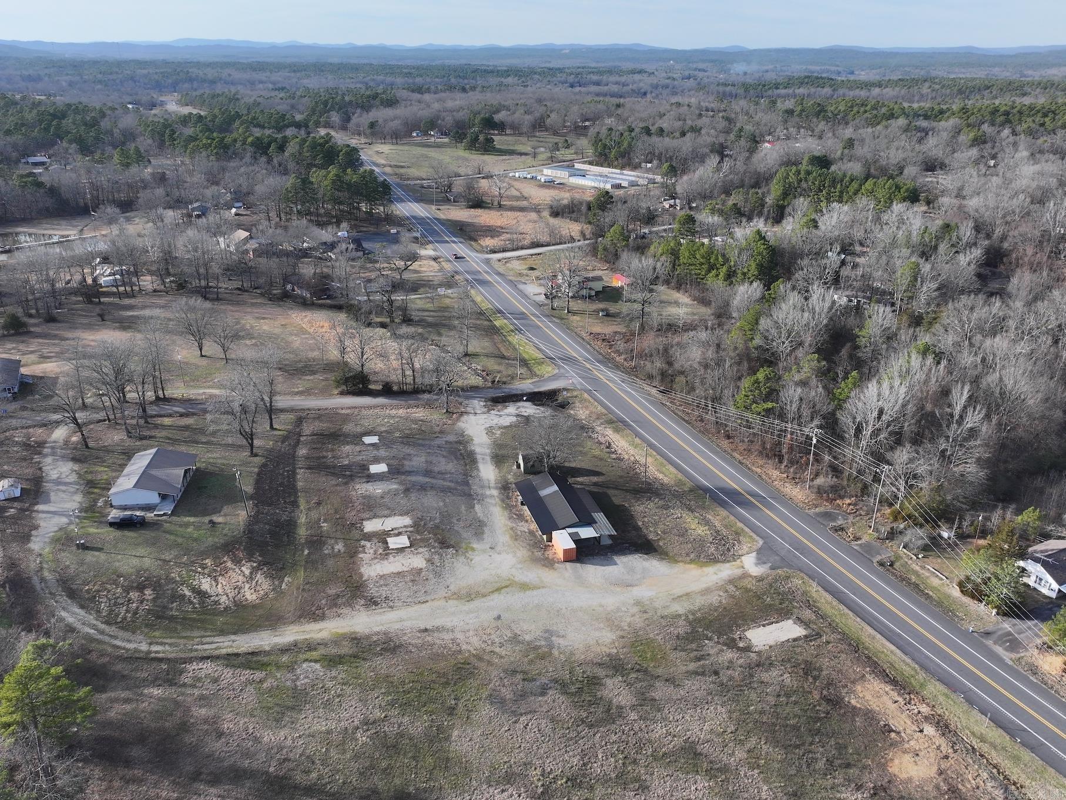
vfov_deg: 56.8
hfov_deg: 71.6
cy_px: 400
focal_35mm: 24
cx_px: 533
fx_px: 739
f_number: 2.8
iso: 200
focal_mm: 12.29
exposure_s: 1/1600
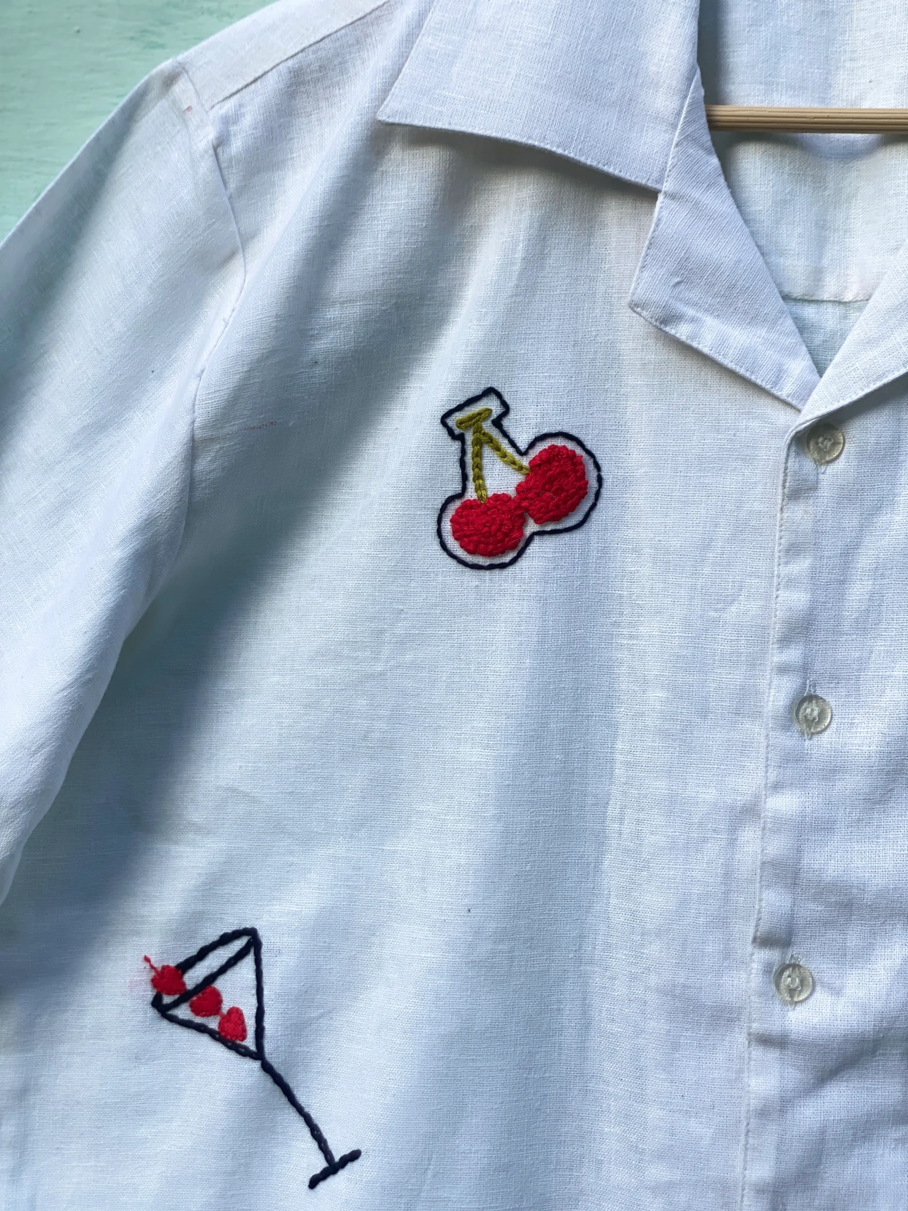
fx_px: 1819
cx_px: 454
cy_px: 606
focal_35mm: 52
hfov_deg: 28.0
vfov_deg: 36.8
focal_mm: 6
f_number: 2
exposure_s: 1/128
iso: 20
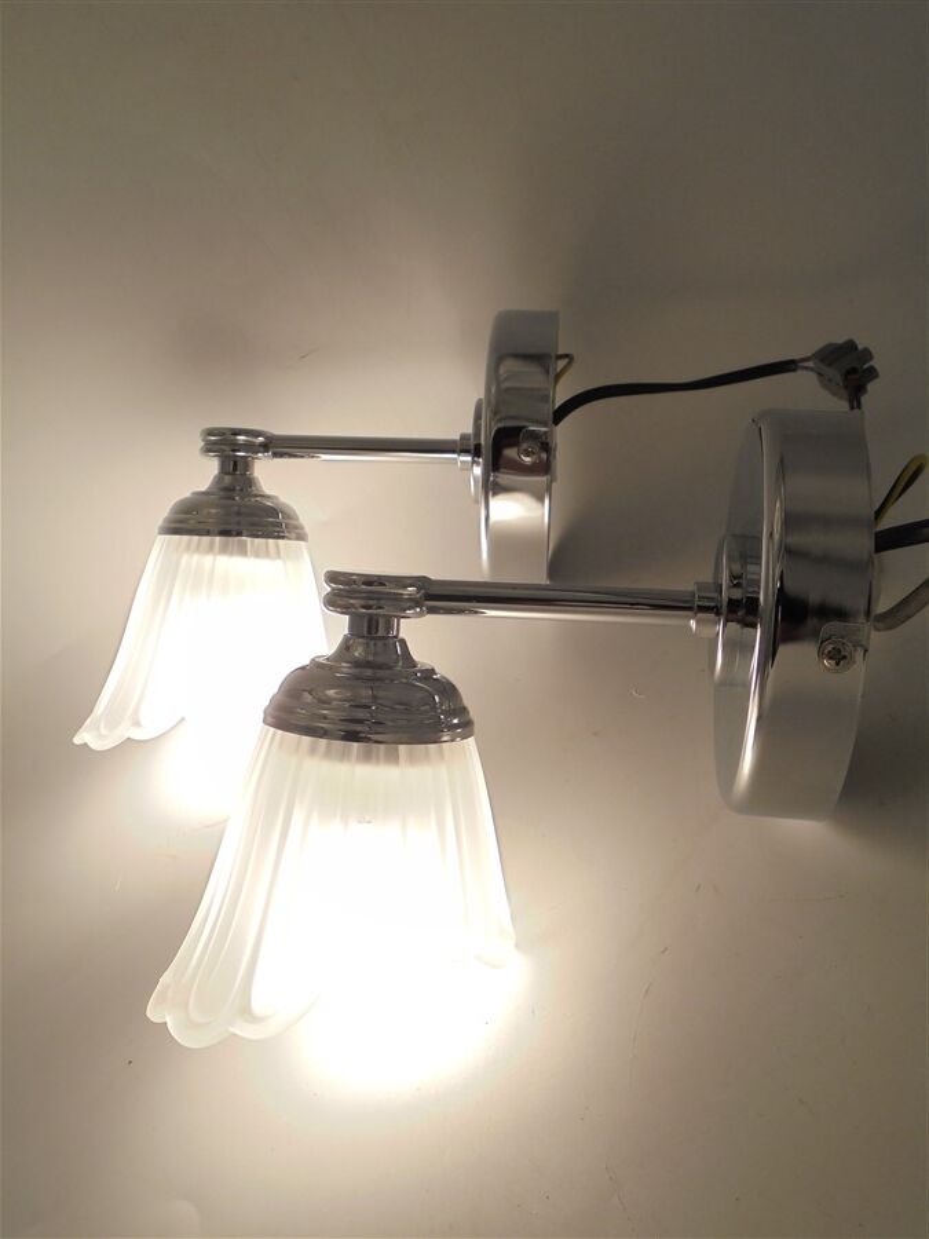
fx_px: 1360
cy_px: 620
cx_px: 464
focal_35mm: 38
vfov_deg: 49.0
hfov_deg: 37.7
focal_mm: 6.9
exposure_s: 1/125
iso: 100
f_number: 4.2
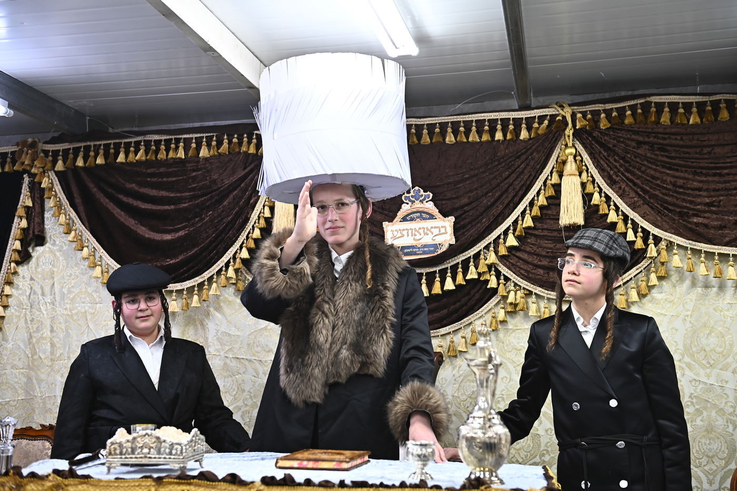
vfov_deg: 28.0
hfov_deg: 41.1
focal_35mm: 48
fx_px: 982
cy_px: 246
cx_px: 368
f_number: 3.5
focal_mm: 48
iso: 1250
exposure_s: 1/200
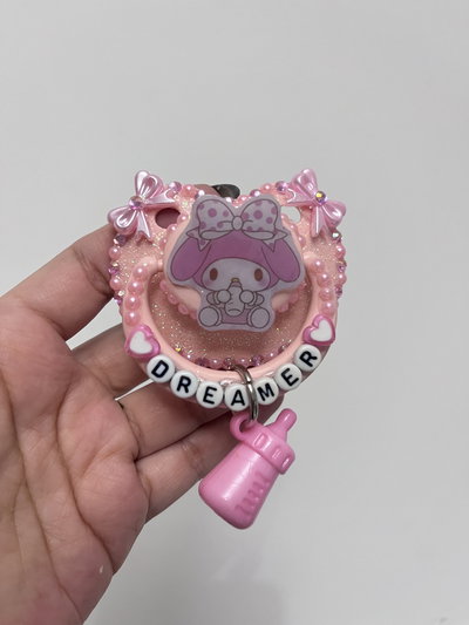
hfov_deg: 53.1
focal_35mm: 26
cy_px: 312
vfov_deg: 67.3
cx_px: 234
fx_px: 469
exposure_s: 1/33
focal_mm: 5.1
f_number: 1.6
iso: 400
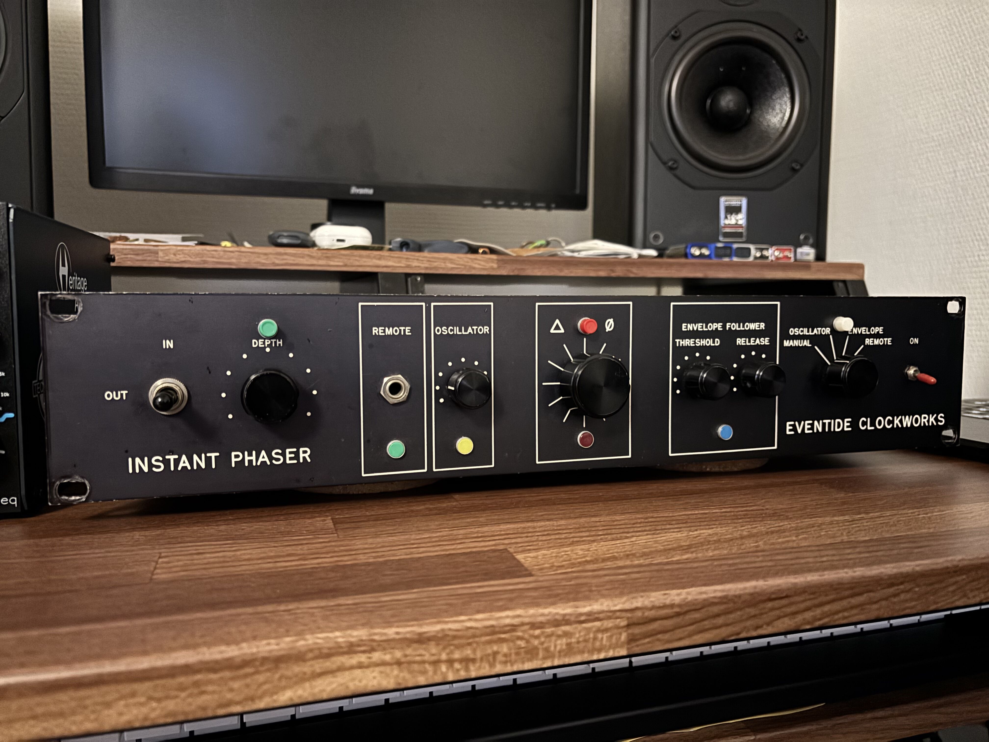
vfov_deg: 53.1
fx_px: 743
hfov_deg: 67.3
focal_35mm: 26
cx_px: 494
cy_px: 371
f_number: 1.6
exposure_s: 1/14
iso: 1000
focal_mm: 5.96
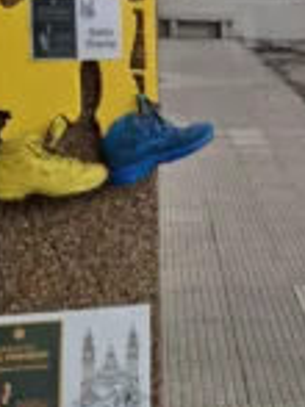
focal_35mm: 62
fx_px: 729
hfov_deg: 22.7
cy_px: 66
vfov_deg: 30.3
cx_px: 304
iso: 50
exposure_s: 1/411
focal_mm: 5.54
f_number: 1.8
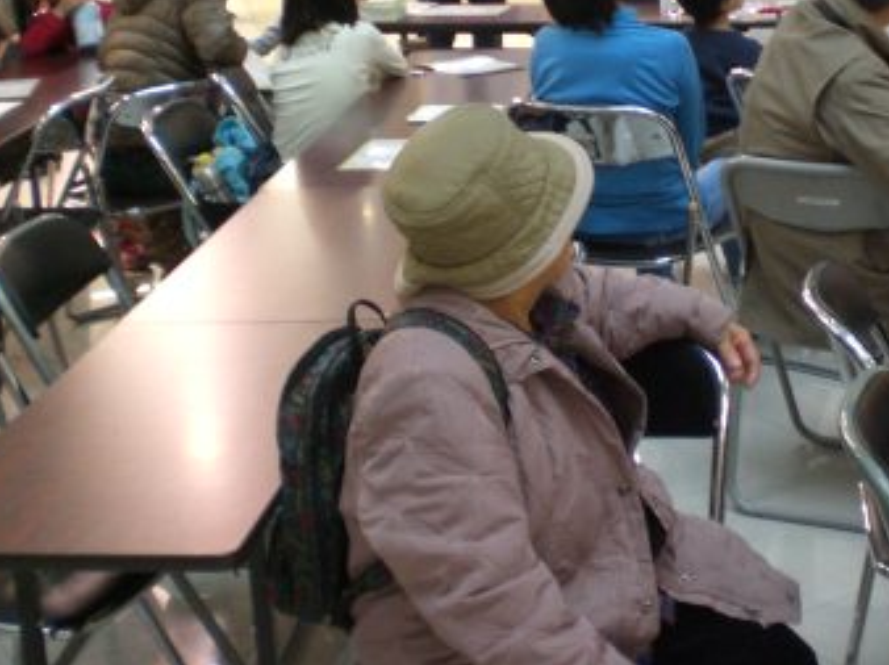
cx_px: 721
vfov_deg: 19.9
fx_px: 1848
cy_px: 37
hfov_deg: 26.5
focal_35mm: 72
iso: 200
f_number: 3.1
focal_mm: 6.3
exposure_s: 1/40
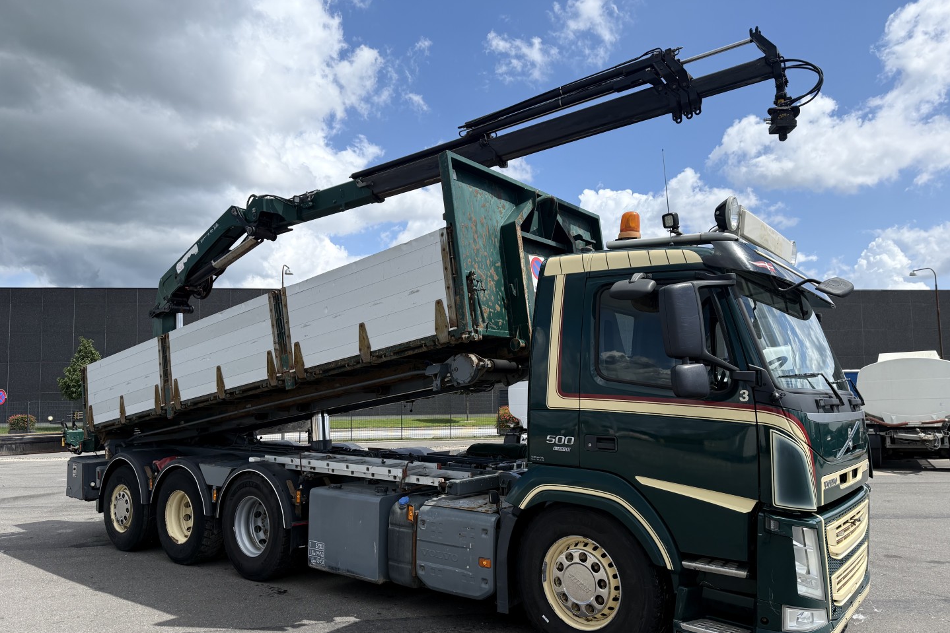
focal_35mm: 25
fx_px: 660
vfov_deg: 51.2
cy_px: 354
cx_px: 475
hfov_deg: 71.5
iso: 100
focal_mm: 6.76
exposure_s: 1/5319
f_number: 1.78
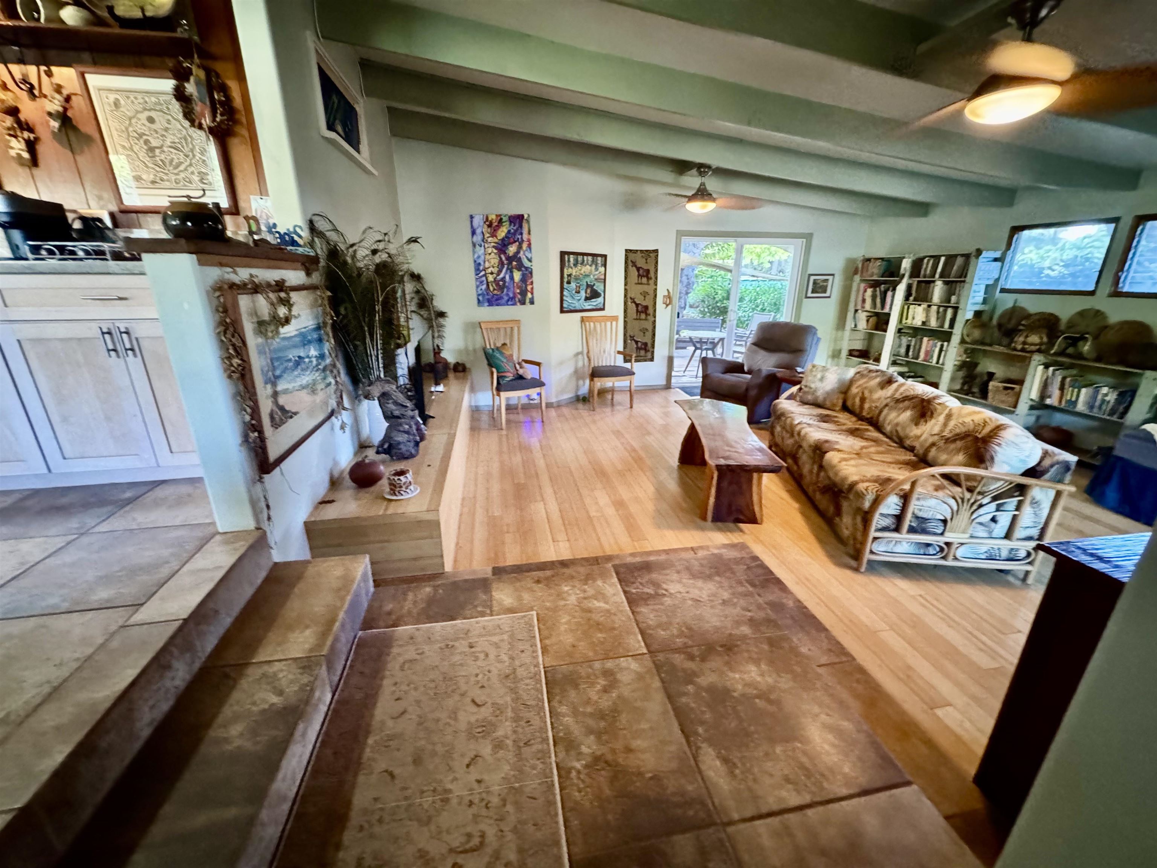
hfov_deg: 102.1
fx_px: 468
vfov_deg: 85.7
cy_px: 434
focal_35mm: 14
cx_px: 578
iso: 1250
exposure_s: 1/40
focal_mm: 2.22
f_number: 2.2
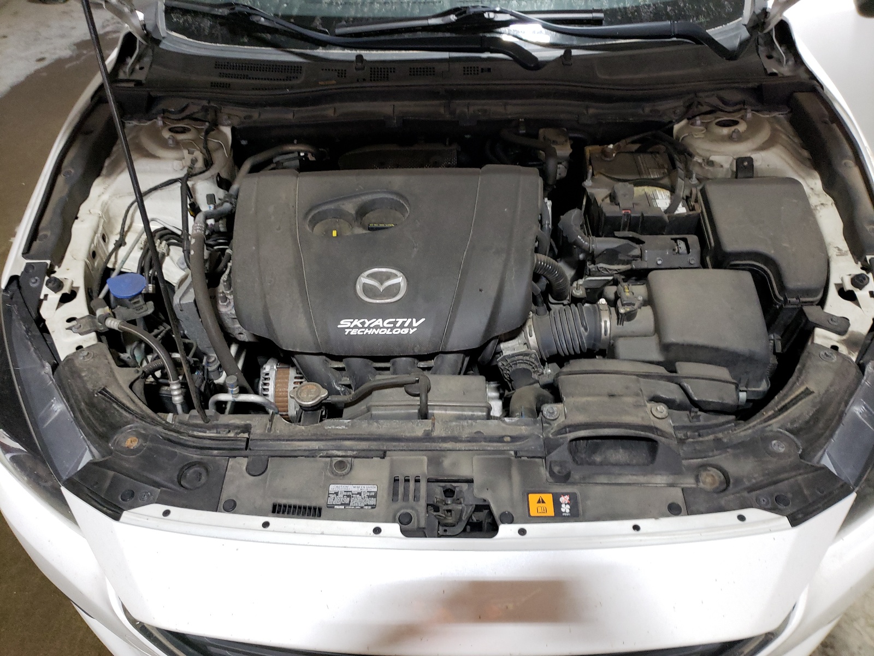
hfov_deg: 67.3
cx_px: 437
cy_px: 328
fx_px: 656
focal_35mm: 26
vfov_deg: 53.1
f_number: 1.5
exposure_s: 1/60.2
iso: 166
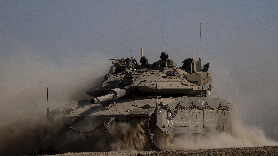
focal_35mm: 272
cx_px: 139
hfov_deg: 7.9
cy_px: 82
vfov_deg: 4.5
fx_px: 2005
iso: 100
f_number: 7.1
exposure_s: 1/1250
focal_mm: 259
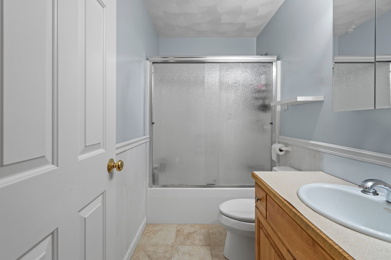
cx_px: 196
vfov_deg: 73.7
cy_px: 130
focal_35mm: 16
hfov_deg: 96.7
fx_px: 174
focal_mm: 16
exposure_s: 1/6
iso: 400
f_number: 6.3
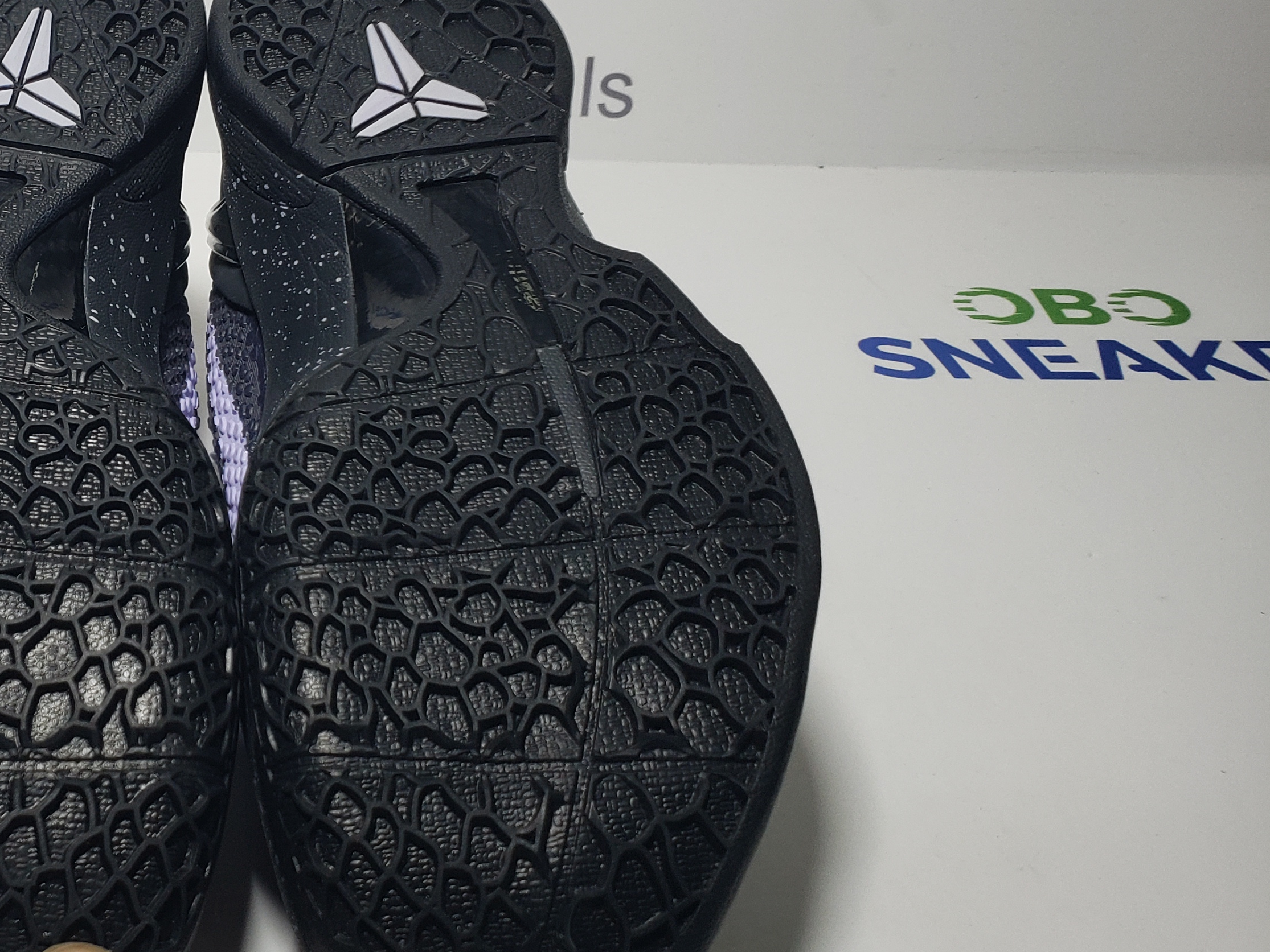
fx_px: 1725
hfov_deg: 37.8
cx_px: 130
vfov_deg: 30.7
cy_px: 323
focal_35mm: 47
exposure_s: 1/178
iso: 50
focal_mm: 4.3
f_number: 2.4
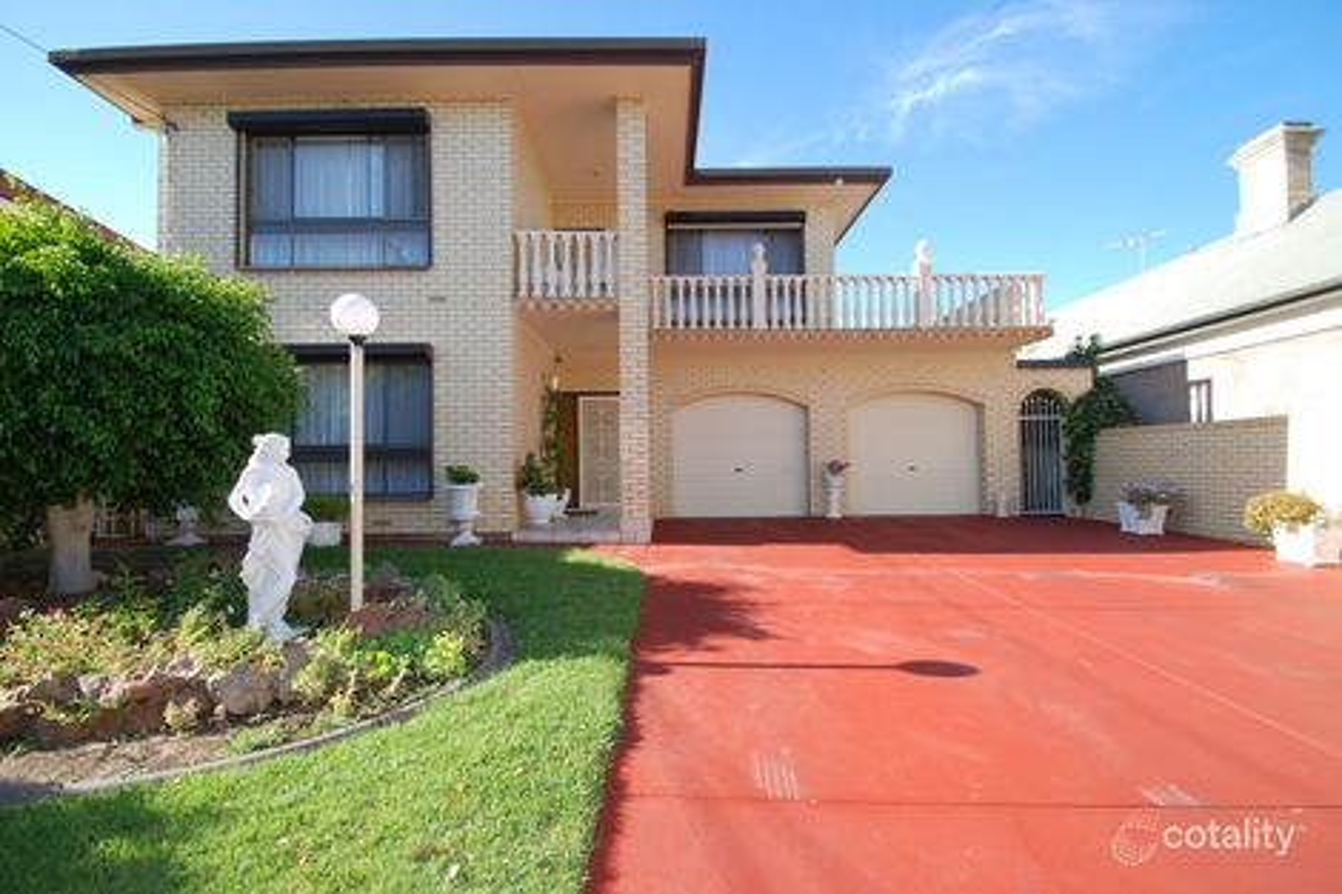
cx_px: 671
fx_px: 559
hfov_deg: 100.4
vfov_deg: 77.3
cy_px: 447
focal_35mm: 15
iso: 100
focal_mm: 10
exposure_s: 1/125
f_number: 5.6
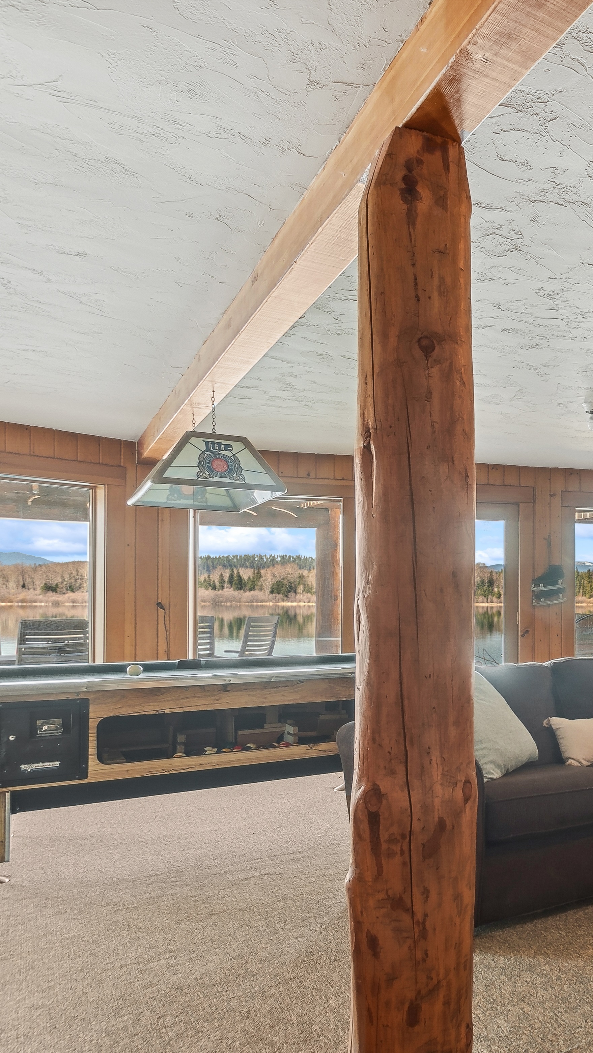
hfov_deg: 31.2
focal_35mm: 28
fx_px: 783
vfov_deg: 67.7
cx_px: 788
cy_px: 592
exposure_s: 1/5
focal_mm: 10
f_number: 6.3
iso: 200
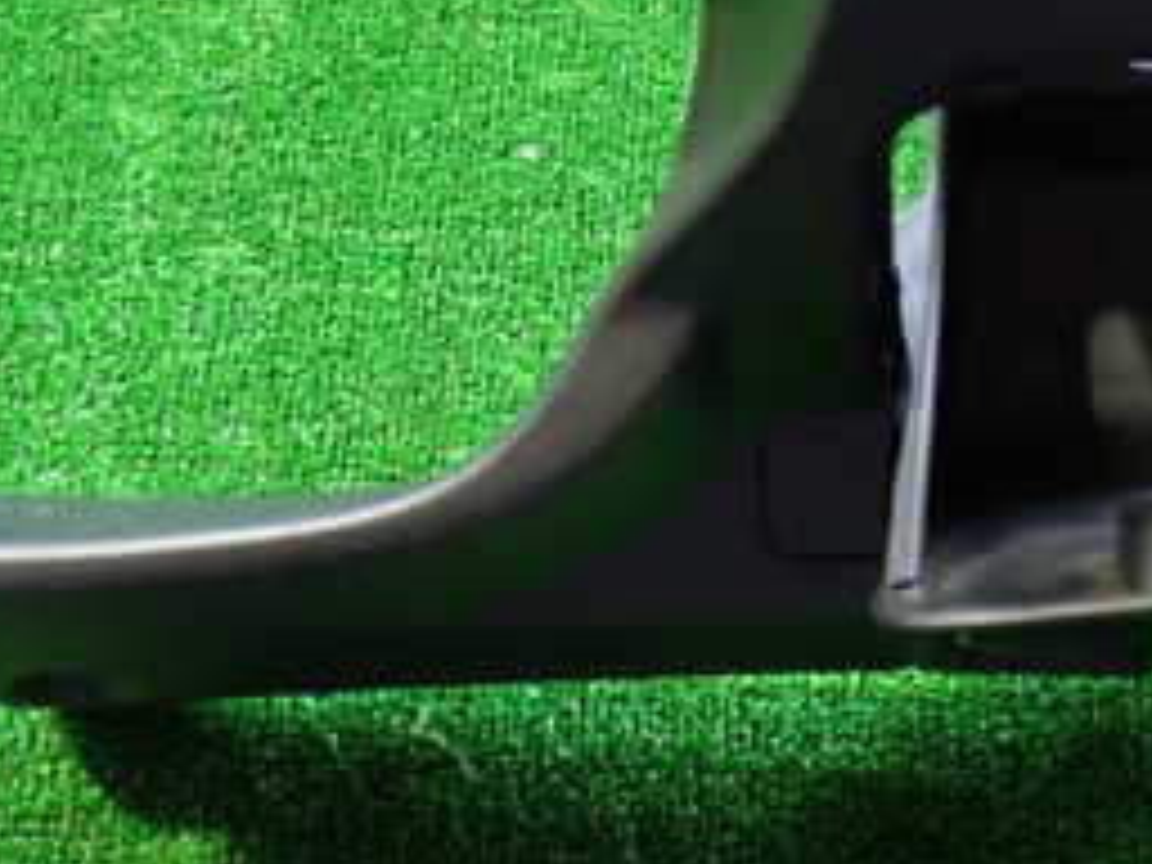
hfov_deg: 25.8
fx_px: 2496
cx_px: 788
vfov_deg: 19.4
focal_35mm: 75
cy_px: 126
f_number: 2.4
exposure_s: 1/30
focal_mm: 5.79
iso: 800
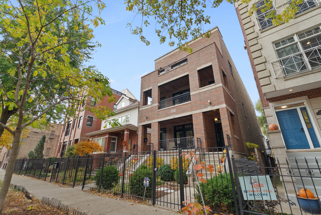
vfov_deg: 73.8
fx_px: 143
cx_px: 160
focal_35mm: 16
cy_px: 108
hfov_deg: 96.7
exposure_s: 1/5
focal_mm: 16
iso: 250
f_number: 9
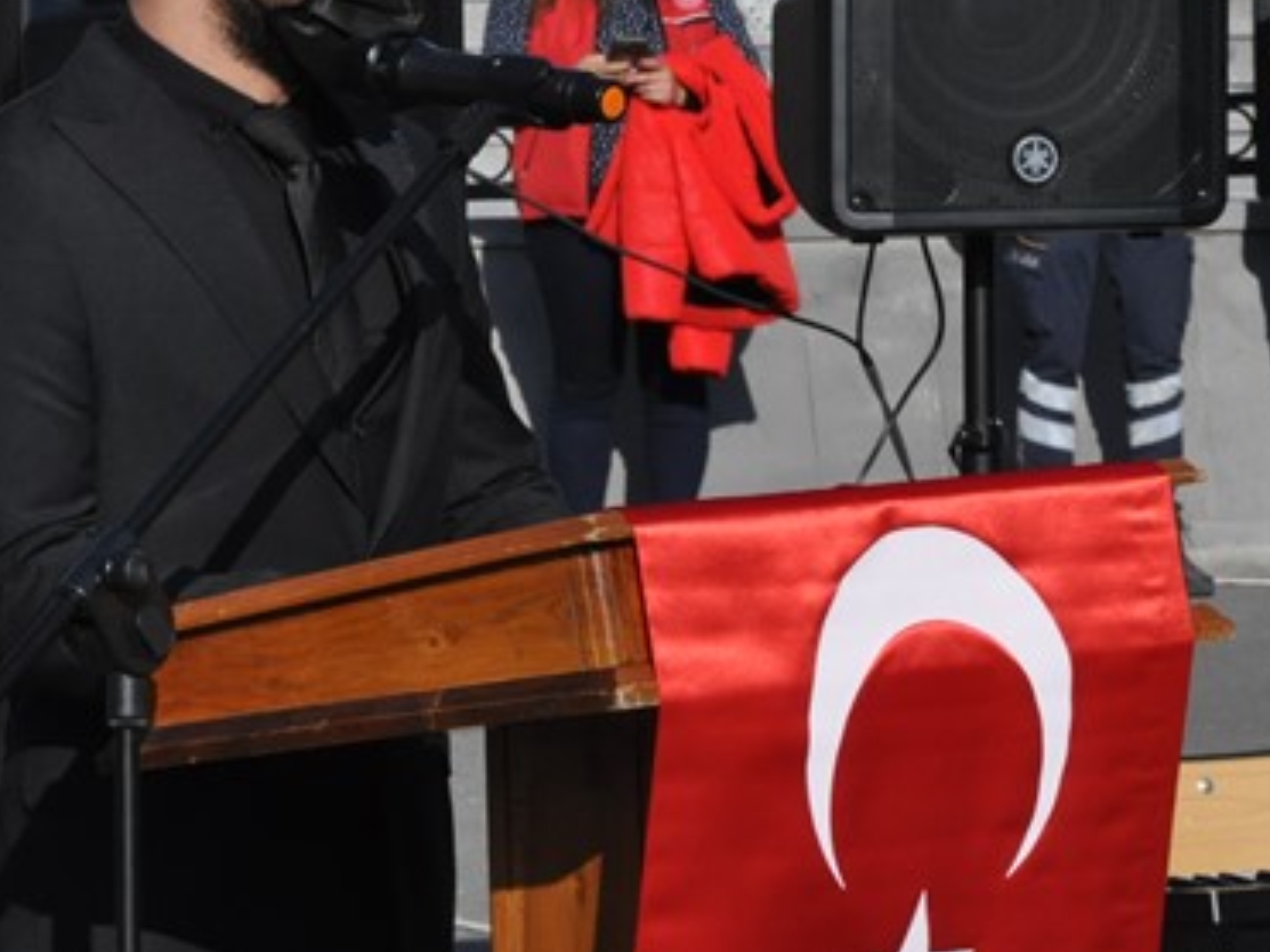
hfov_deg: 7.5
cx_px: 431
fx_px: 9713
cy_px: 373
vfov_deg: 5.6
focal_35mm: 265
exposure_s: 1/1000
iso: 1250
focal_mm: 105
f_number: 16
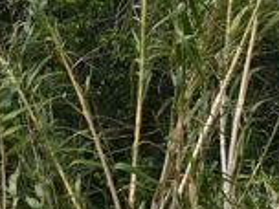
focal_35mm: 277
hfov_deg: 7.2
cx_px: 130
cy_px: -90
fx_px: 2233
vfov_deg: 5.3
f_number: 9
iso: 100
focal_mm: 38
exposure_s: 1/200
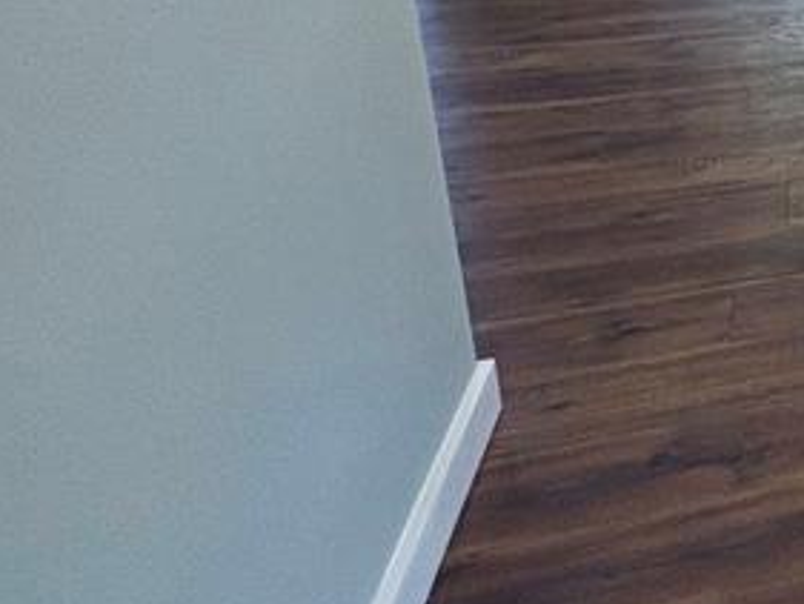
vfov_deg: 26.5
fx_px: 1185
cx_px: 1365
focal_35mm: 51
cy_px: -49
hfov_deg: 23.7
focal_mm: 2.22
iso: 250
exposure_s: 1/120
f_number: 2.2
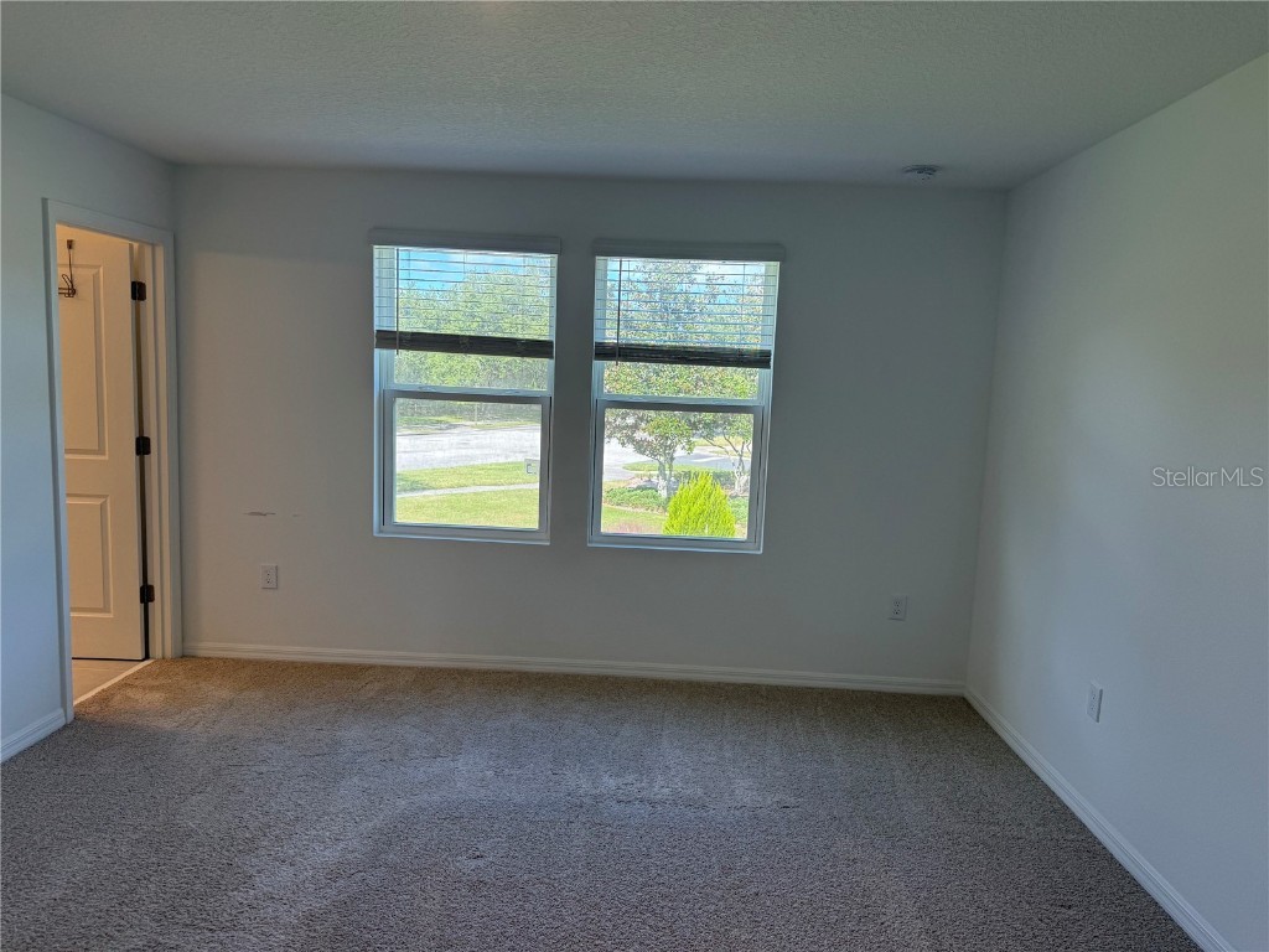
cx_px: 634
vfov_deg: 56.8
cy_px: 476
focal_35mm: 24
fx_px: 880
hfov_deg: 71.6
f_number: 1.78
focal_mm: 6.76
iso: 100
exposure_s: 1/280
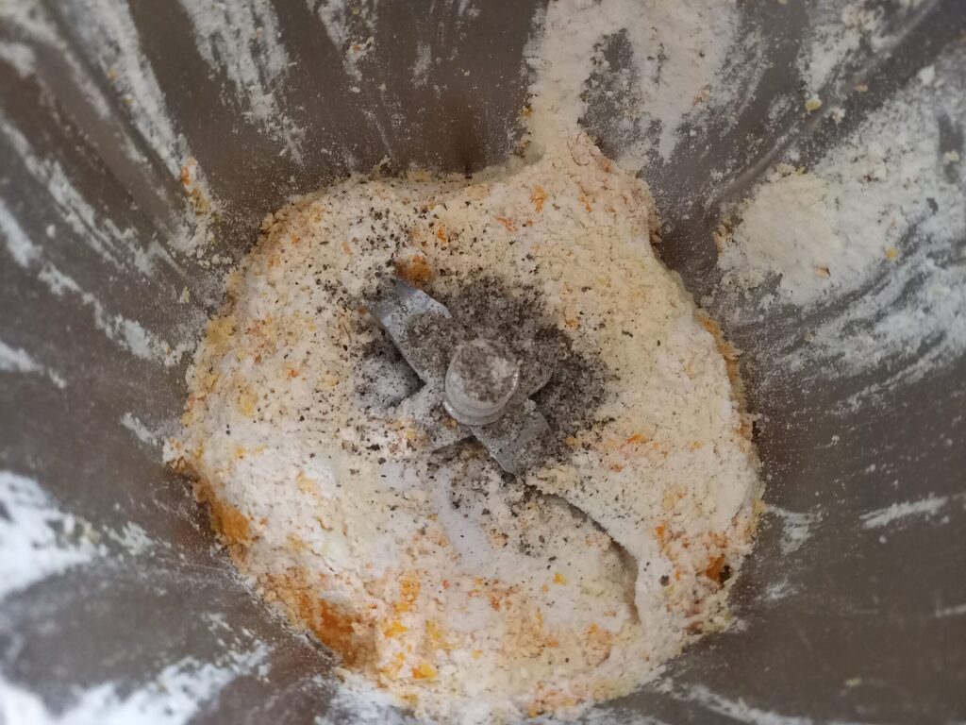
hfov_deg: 69.4
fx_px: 698
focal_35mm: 25
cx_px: 483
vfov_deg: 54.9
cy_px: 362
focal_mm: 4.65
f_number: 1.8
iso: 1000
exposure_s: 1/25
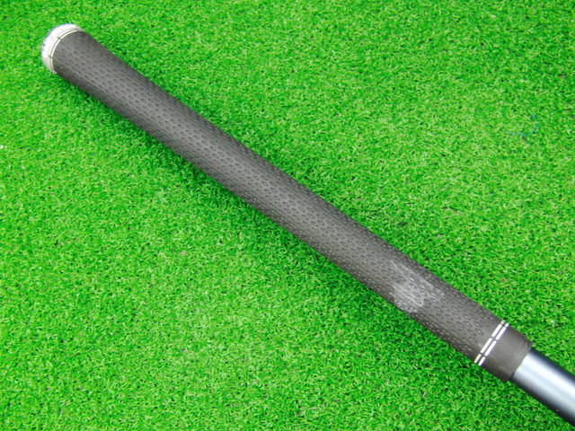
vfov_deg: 38.7
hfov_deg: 50.1
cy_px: 216
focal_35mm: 37
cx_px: 288
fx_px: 615
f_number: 3.6
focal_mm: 6.42
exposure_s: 1/15
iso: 400
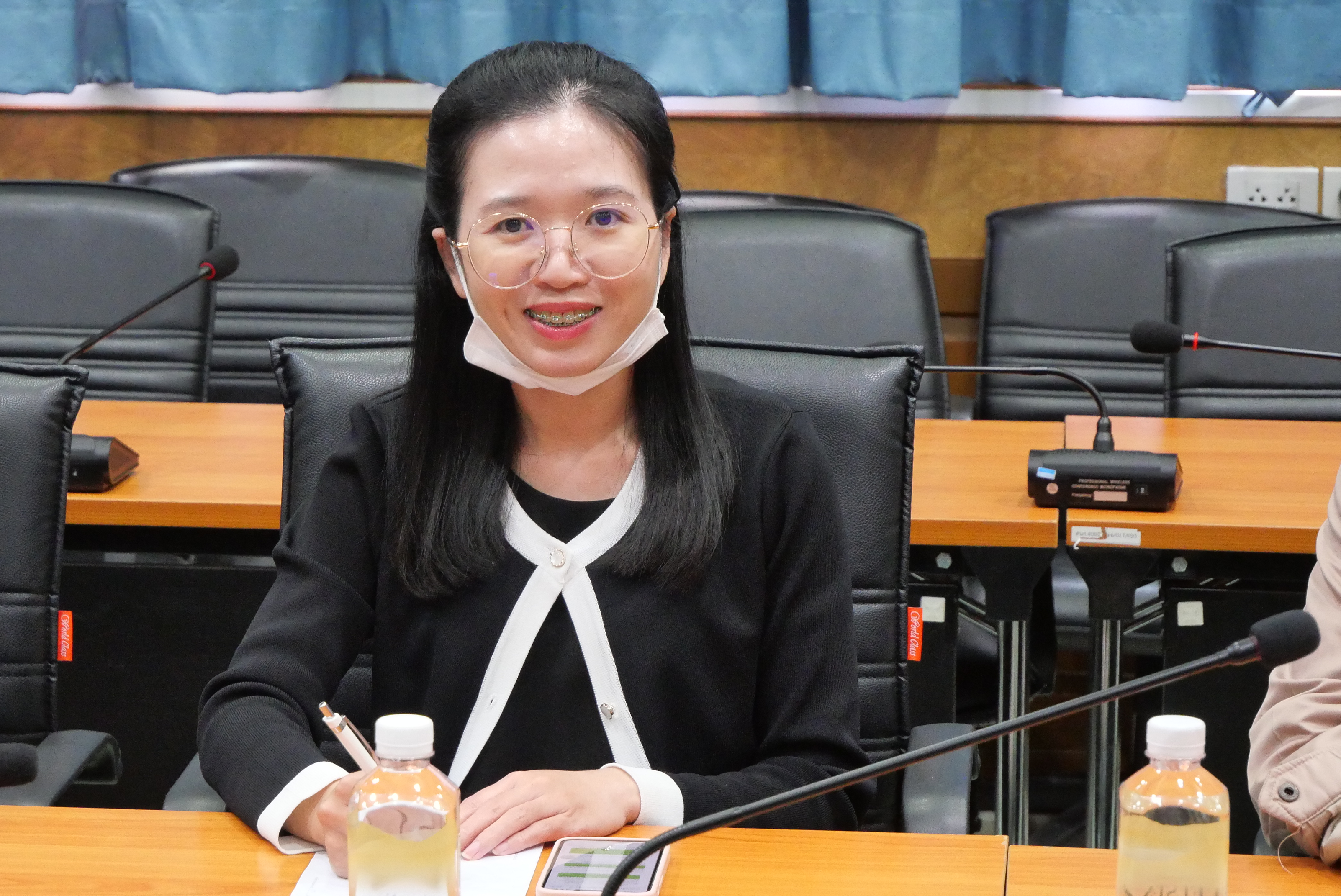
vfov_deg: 11.7
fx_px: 4361
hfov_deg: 17.5
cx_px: 565
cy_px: 439
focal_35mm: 117
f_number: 5.6
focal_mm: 49
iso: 3200
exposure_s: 1/50
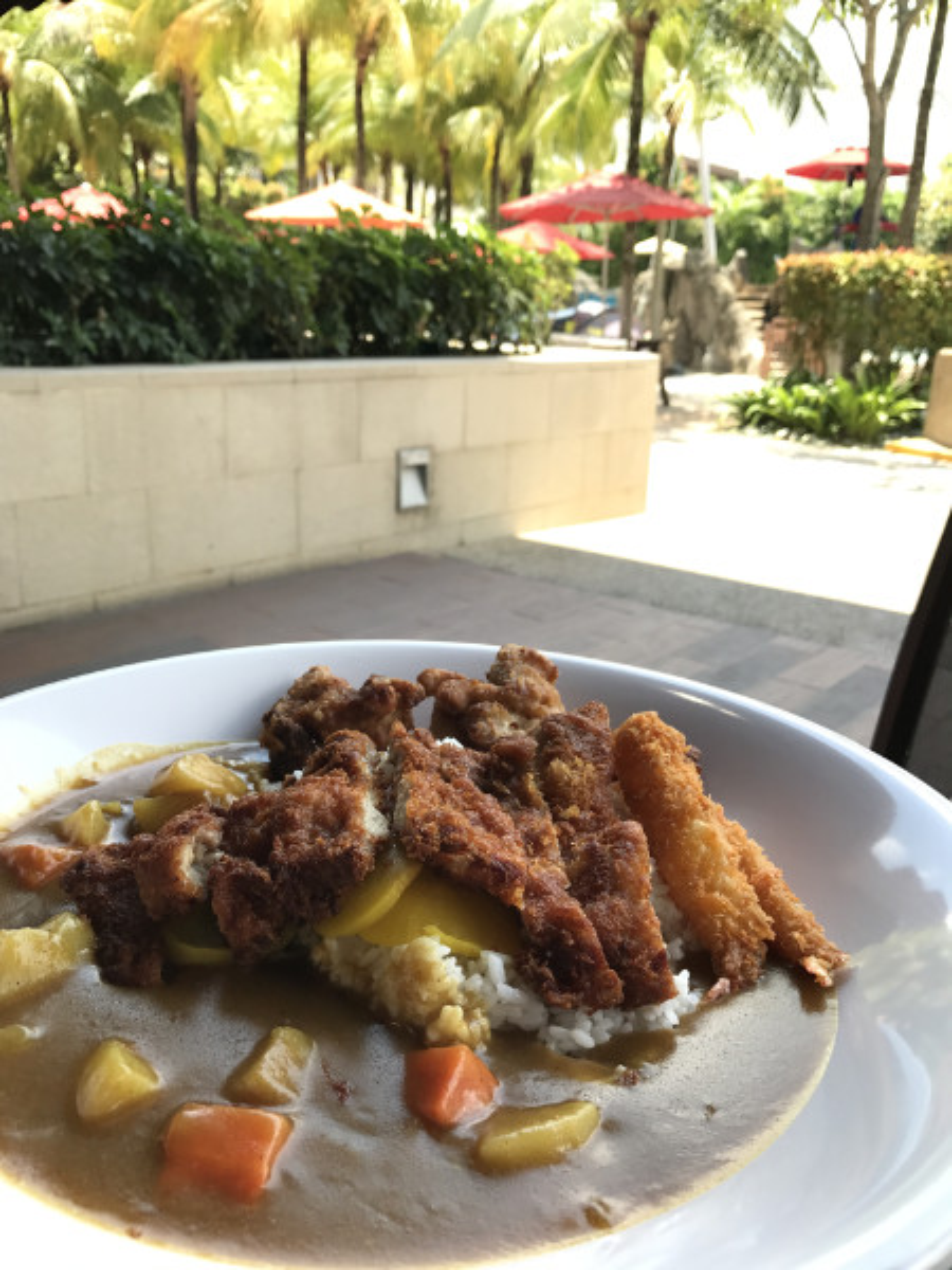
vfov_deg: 63.4
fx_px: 1027
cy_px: 635
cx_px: 476
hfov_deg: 49.7
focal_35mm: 28
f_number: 1.8
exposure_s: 1/386
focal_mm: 3
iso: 20
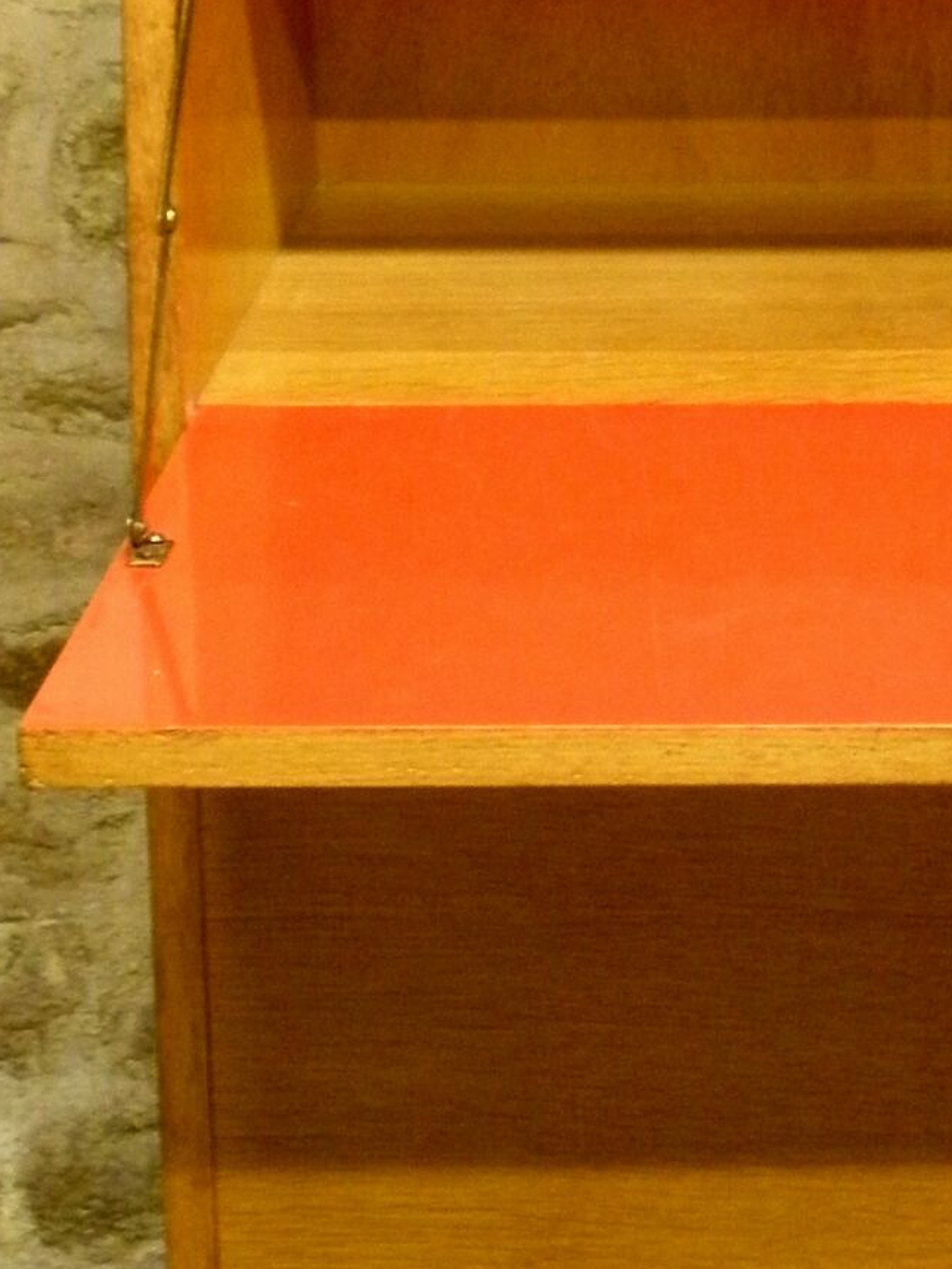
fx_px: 4804
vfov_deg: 15.0
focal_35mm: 131
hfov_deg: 11.1
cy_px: 276
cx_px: 1163
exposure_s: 1/5
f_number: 3.9
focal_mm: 7.9
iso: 400
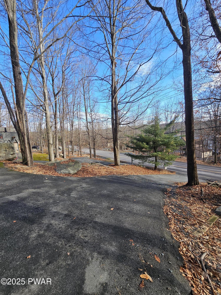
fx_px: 111
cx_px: 110
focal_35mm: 13
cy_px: 148
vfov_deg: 106.2
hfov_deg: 89.9
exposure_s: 1/515
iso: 50
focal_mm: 2.2
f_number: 2.2
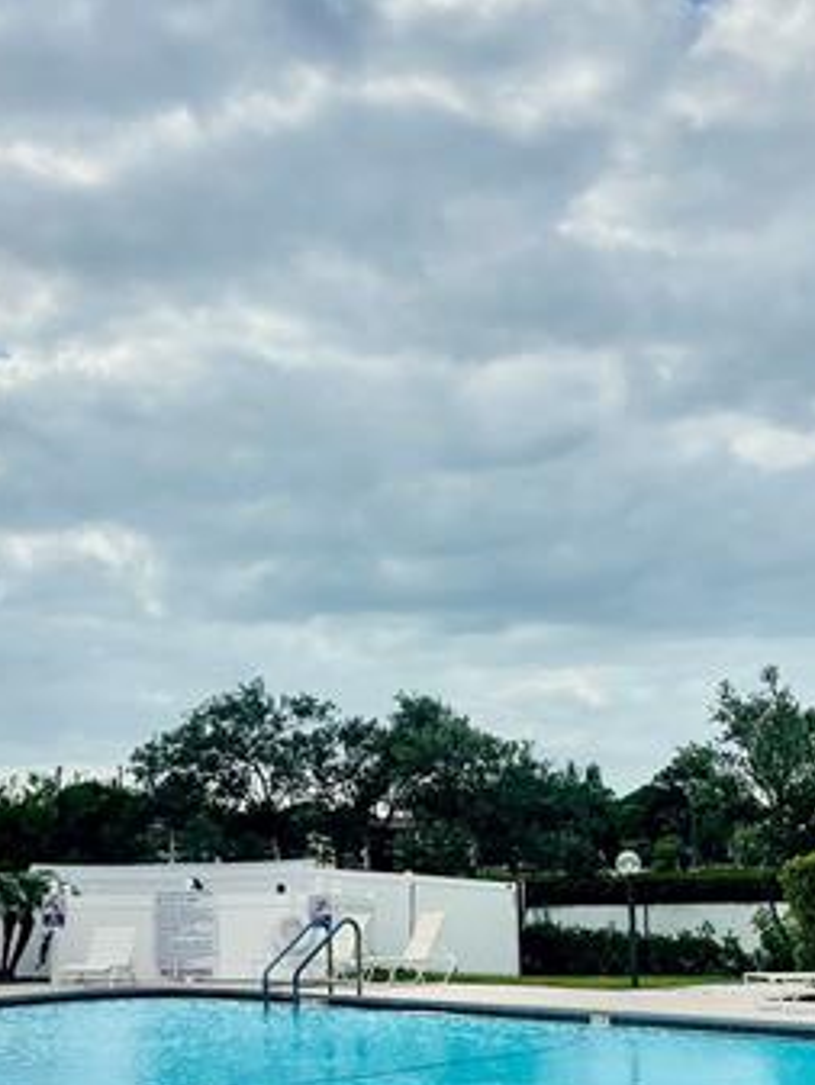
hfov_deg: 25.7
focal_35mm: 57
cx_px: 445
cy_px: 869
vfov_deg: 32.8
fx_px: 1788
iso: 32
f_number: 1.6
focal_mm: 5.1
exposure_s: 1/6993
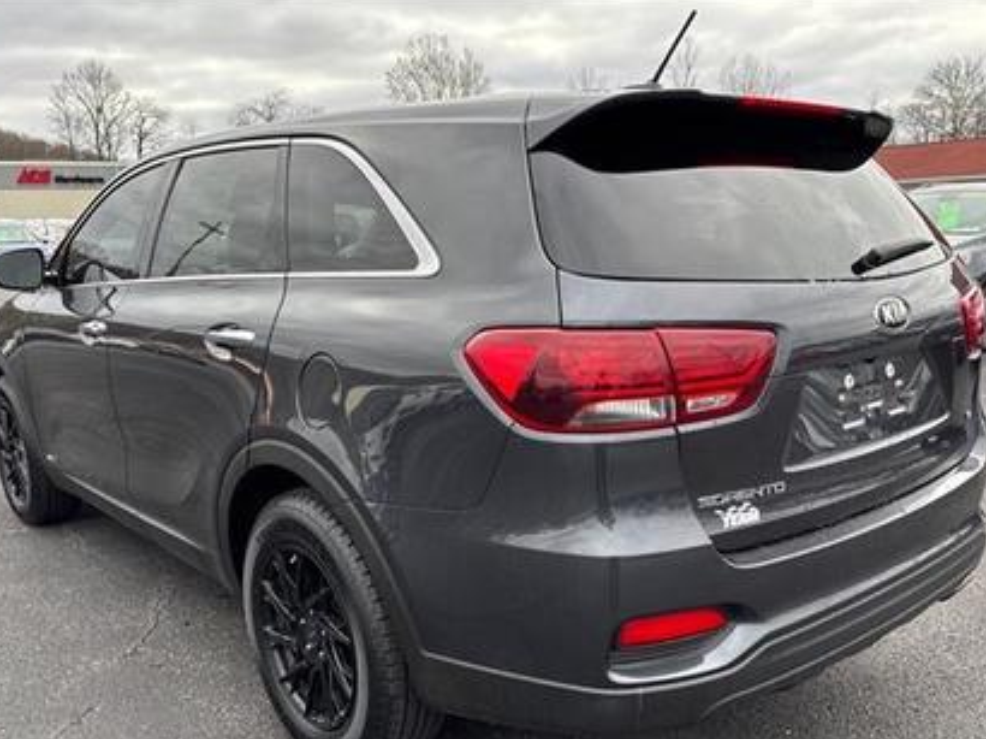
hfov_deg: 56.8
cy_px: 445
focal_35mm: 32
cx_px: 495
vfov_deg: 43.9
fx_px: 911
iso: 50
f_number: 1.6
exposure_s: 1/622
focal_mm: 5.96
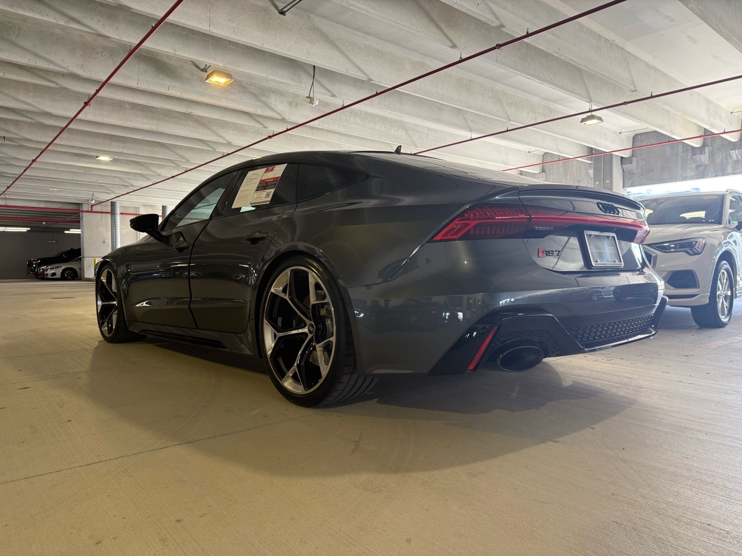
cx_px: 371
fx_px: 514
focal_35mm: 24
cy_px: 278
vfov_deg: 56.8
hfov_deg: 71.6
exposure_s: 1/147
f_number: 1.78
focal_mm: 6.76
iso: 125
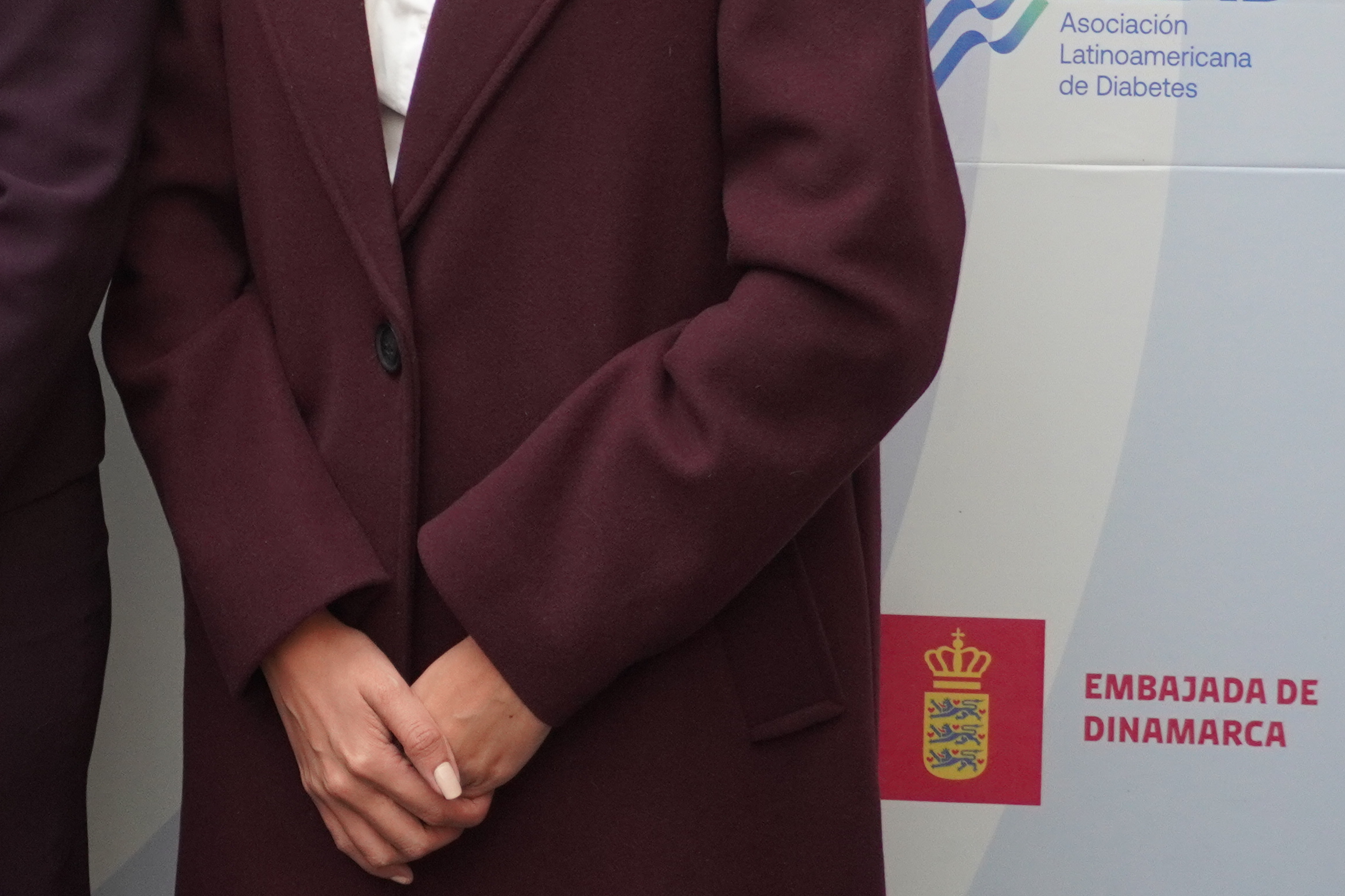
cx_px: -339
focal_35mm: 101
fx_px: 3773
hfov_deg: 18.9
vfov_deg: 13.1
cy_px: -244
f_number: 4.5
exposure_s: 1/160
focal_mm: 26
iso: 640
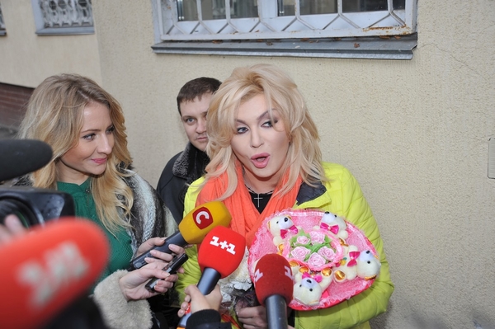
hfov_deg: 48.5
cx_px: 248
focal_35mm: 40
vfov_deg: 33.3
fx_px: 550
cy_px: 164
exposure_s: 1/60
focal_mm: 40
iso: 200
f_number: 4.5
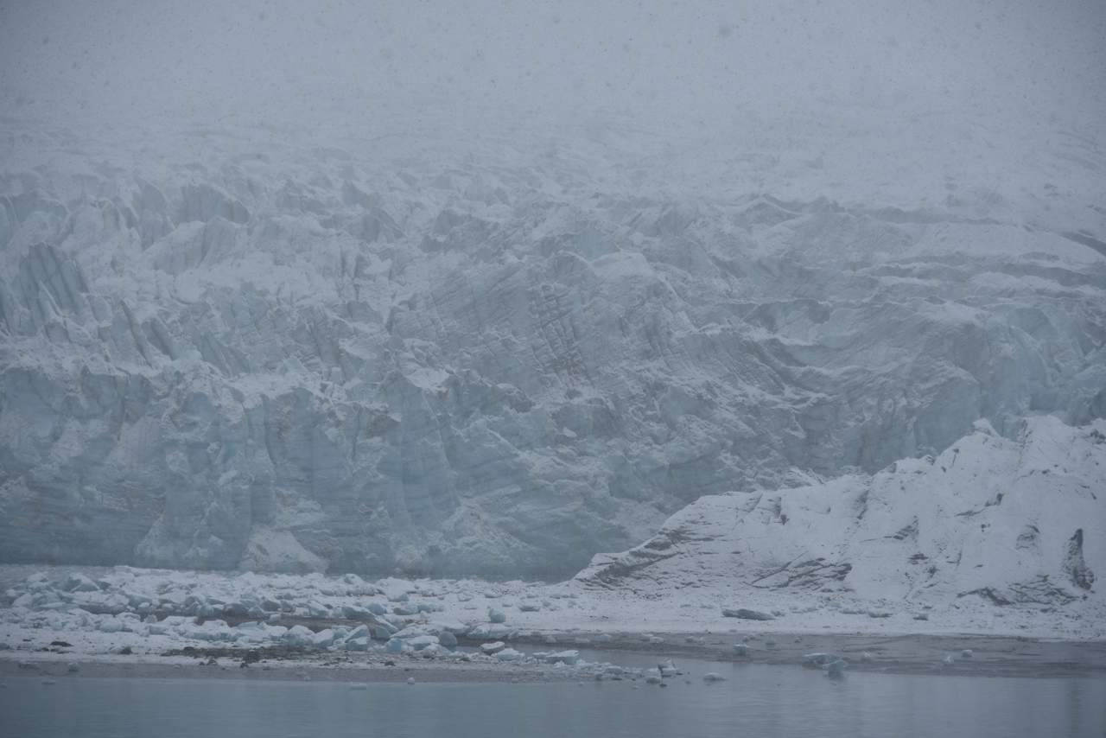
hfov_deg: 12.8
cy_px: 369
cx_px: 553
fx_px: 4916
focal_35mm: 160
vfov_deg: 8.6
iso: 100
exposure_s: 1/320
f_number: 7.1
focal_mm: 160
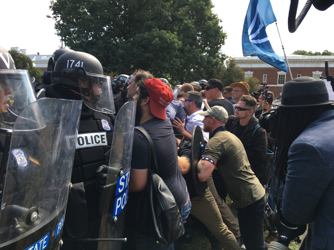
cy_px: 125
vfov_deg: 48.2
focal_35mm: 29
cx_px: 167
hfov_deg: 61.7
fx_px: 280
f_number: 2.2
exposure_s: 1/238
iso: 25
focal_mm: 4.15
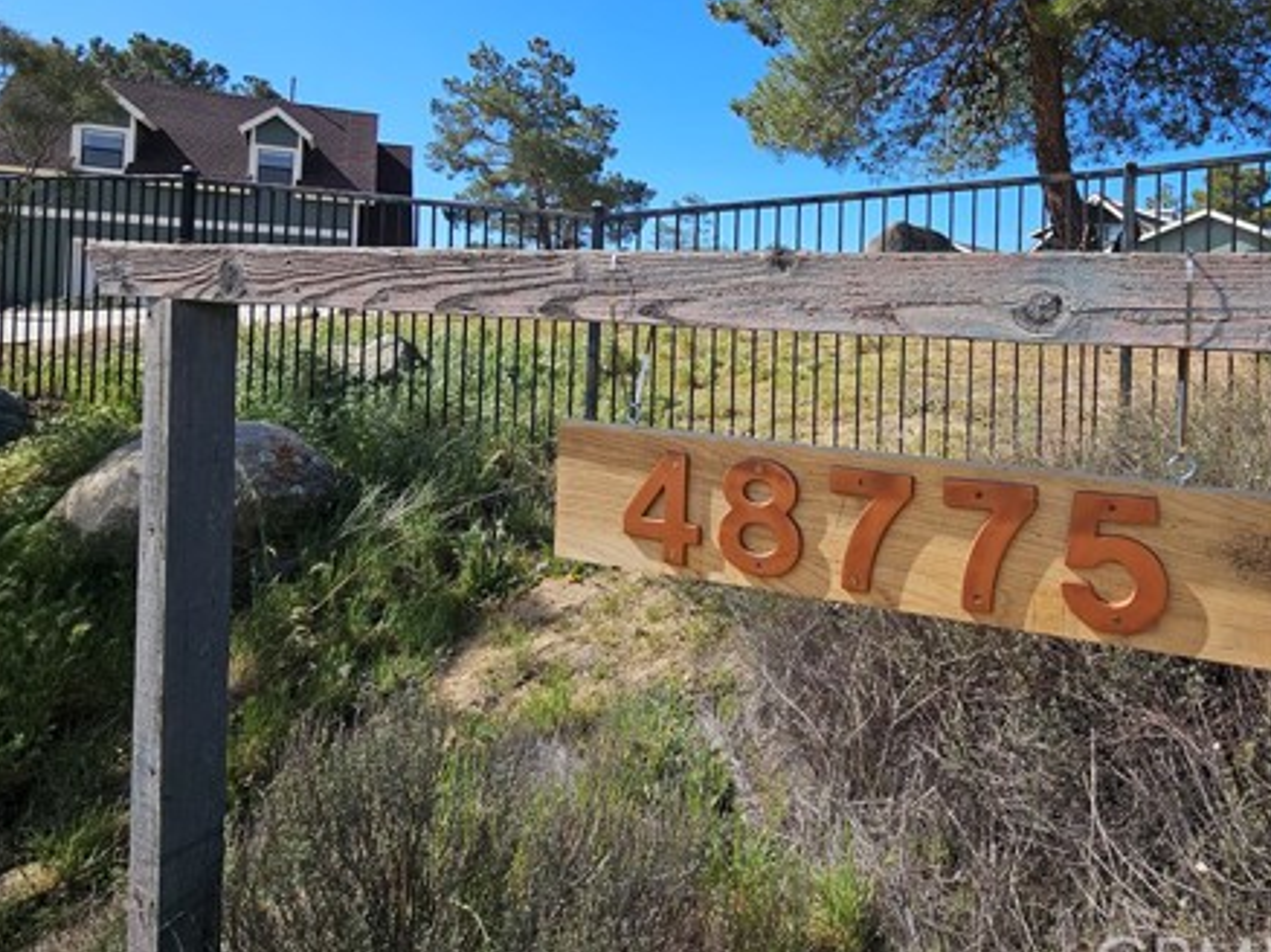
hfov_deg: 82.6
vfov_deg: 66.5
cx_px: 815
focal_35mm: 19
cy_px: 308
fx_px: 697
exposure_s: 1/1732
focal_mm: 2.2
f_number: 2.2
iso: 50
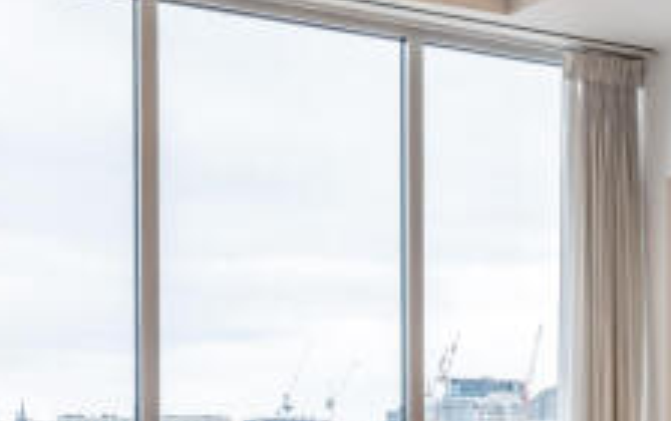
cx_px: 460
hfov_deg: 26.9
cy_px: 465
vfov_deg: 16.7
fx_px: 1392
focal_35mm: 76
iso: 100
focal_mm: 35
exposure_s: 1/3
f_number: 10
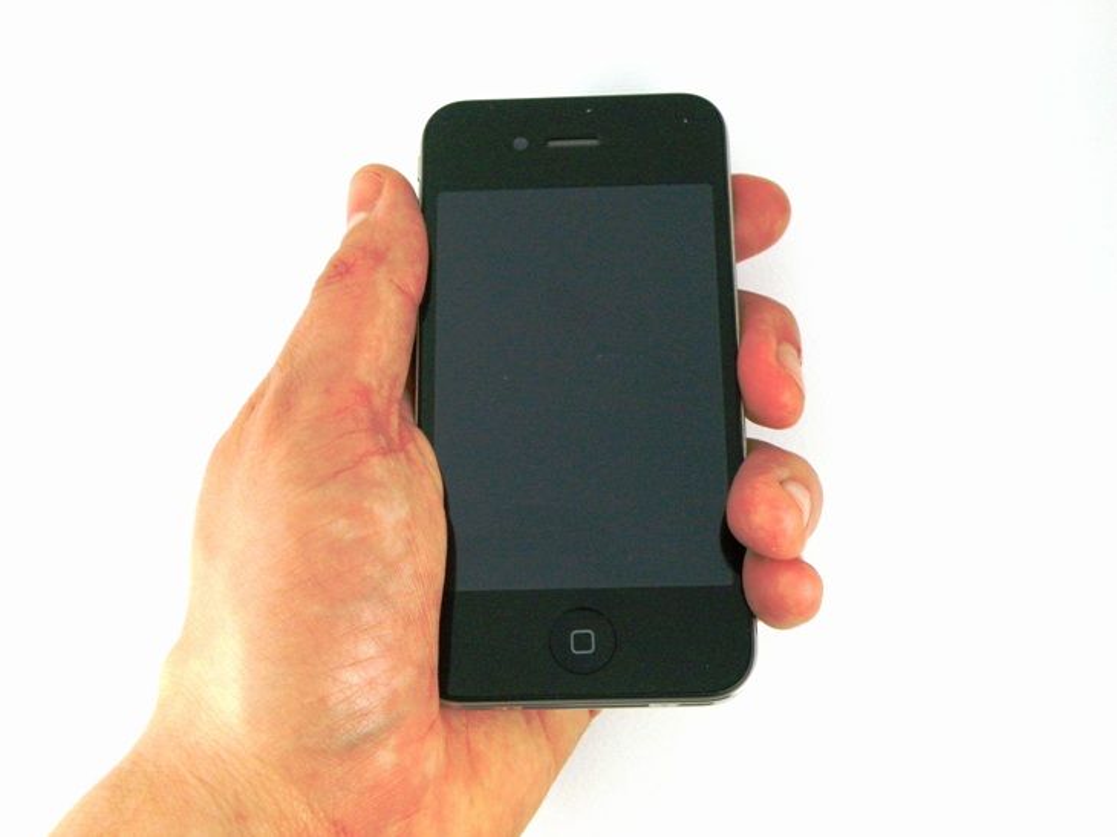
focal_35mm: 45
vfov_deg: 32.2
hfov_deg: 42.1
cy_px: 418
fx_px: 1452
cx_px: 558
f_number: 4
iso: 400
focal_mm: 8.06
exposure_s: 1/320
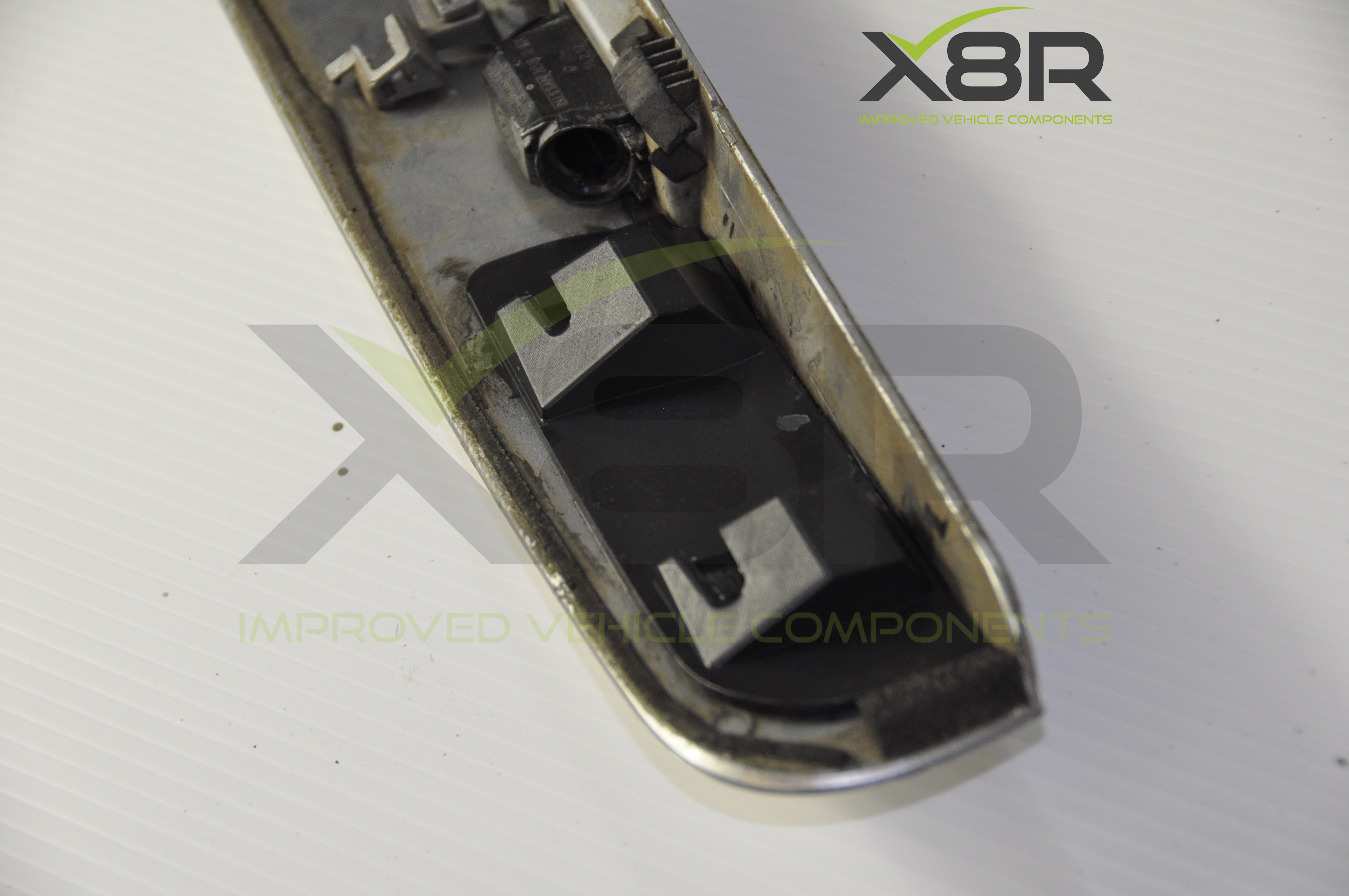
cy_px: 448
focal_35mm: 105
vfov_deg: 13.0
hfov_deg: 19.5
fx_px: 3930
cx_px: 674
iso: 720
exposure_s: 1/125
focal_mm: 70
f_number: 5
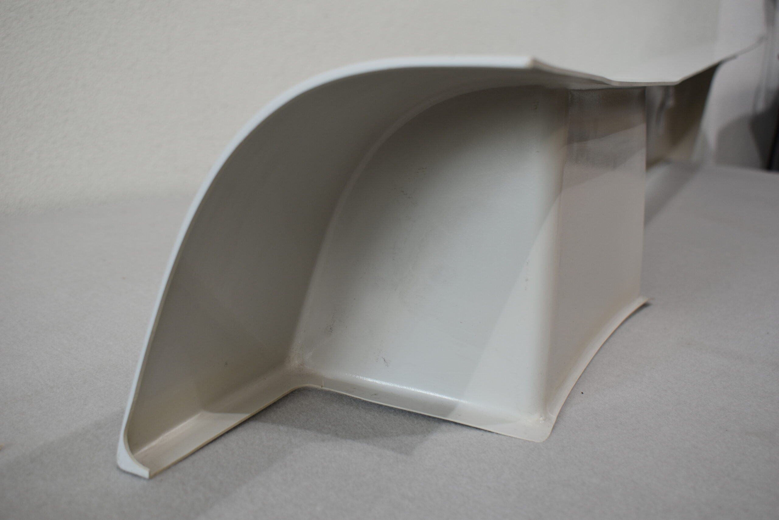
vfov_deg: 34.2
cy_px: 260
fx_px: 844
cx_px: 390
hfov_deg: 49.6
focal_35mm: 39
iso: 280
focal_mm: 26
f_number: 5.6
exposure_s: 1/125
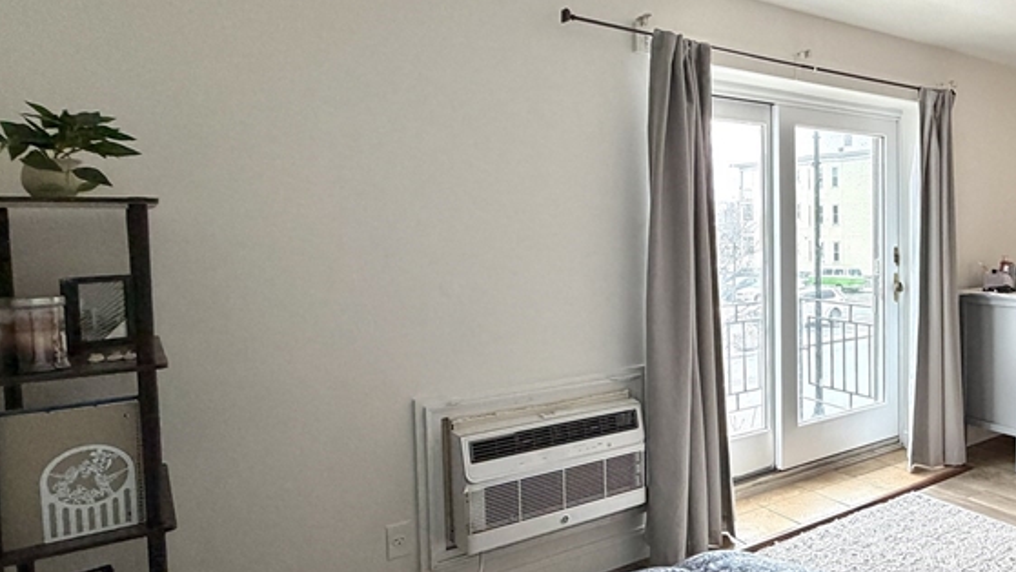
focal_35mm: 28
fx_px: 754
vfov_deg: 41.5
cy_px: 262
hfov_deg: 59.9
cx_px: 872
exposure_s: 1/60
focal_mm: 2.22
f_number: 2.2
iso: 250
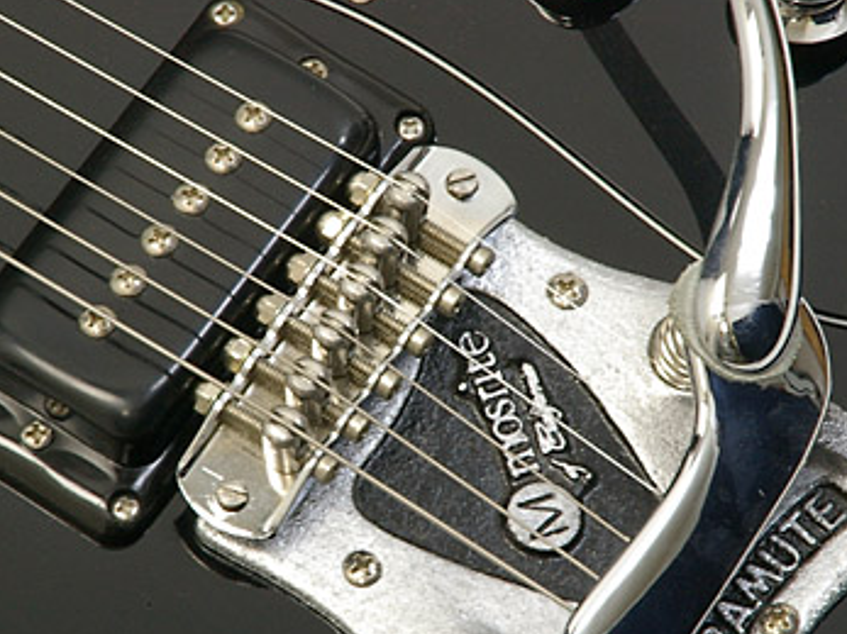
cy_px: 376
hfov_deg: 3.6
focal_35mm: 553
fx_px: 13526
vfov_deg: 2.7
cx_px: 349
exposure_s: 1.5
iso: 400
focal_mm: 200
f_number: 22
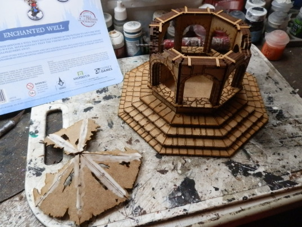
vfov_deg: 49.7
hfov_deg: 63.4
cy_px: 114
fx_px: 244
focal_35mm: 28
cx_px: 151
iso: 400
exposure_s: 1/250
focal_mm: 5
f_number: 3.1
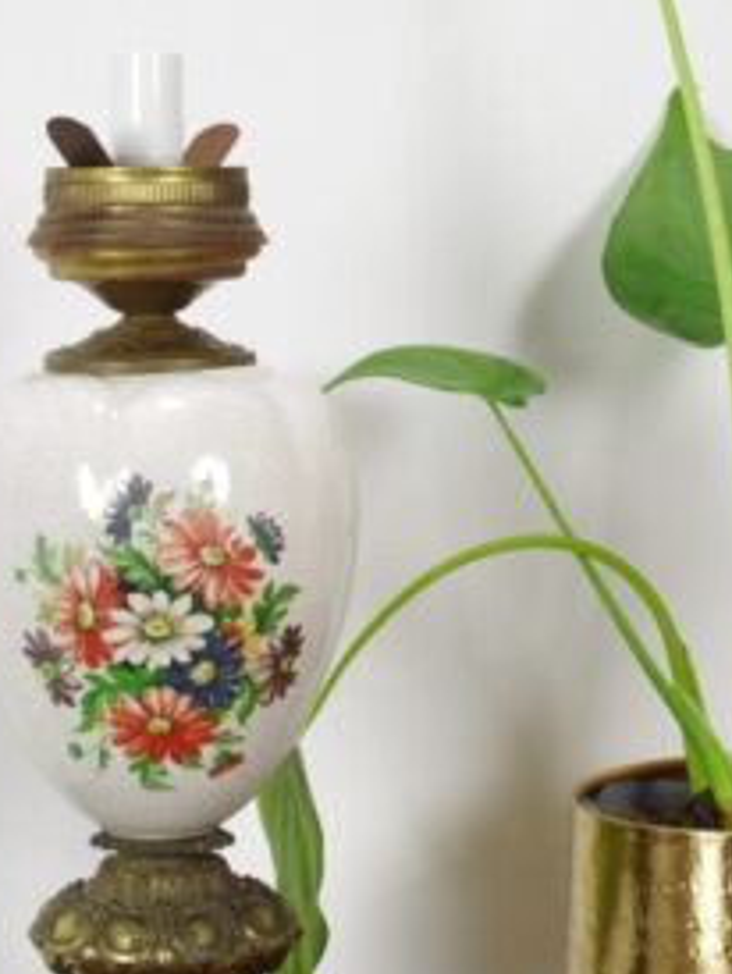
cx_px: 437
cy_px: 371
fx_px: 3125
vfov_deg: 17.7
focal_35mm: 111
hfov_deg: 13.4
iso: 100
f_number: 11
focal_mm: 28
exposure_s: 1/2.5
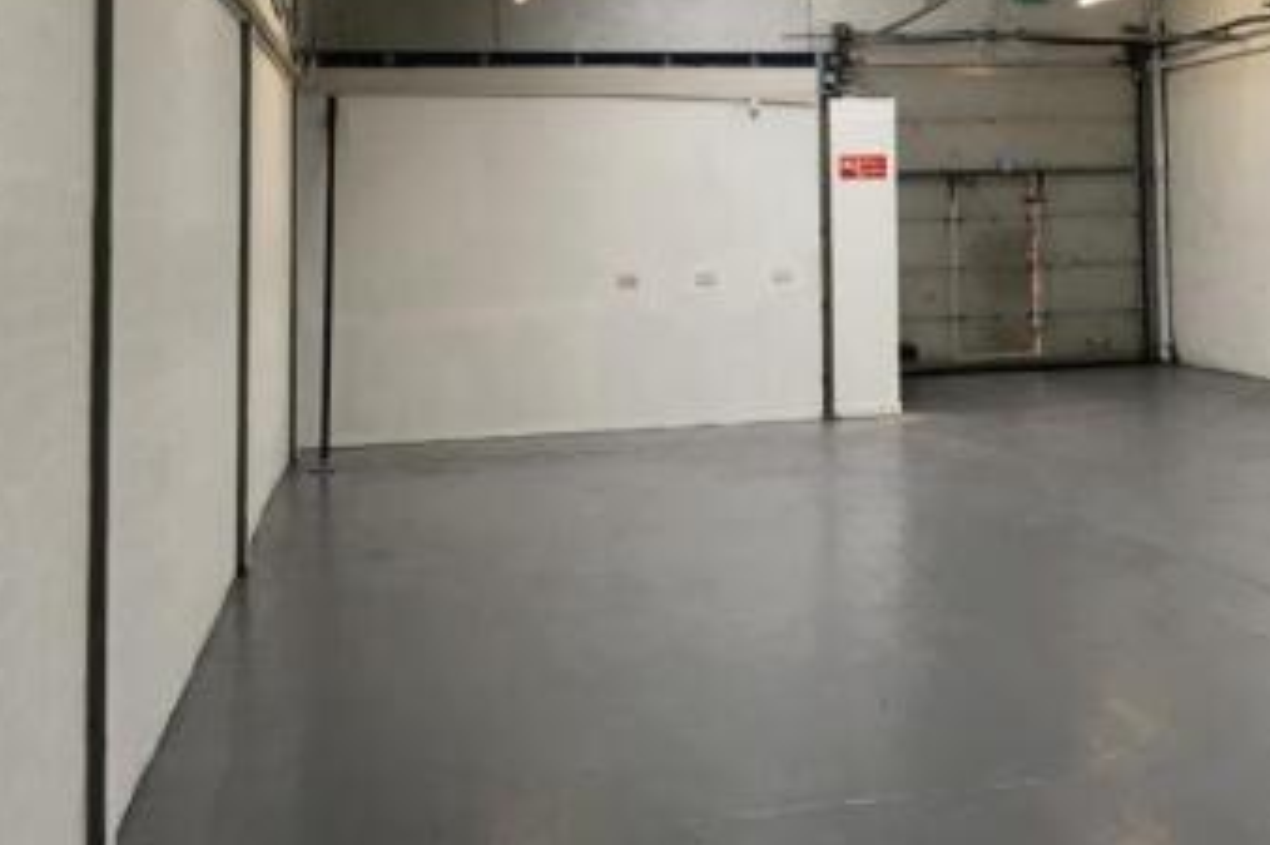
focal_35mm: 52
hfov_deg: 37.3
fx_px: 1833
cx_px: 949
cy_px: 107
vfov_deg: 25.3
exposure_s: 1/33
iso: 32
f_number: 2.2
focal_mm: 4.15
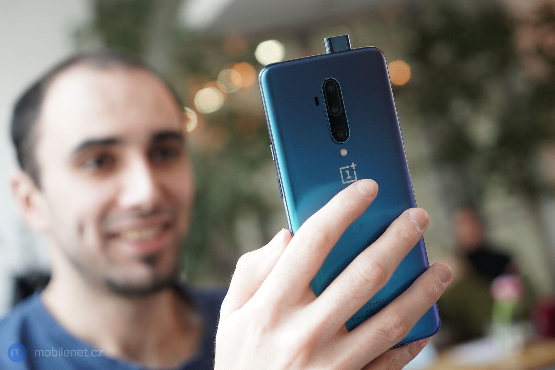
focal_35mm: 58
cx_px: 278
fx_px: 894
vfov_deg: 23.4
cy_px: 185
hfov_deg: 34.5
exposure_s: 1/200
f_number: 4
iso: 2500
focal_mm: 58
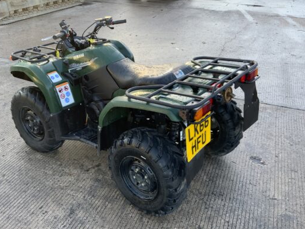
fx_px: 317
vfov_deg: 39.6
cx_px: 144
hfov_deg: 51.3
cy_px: 122
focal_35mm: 36
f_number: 1.8
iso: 32
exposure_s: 1/122
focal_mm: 3
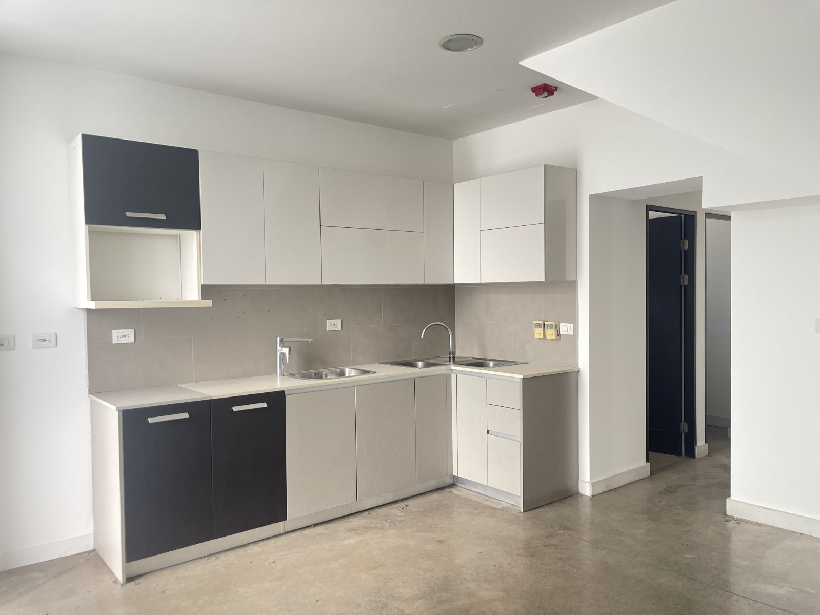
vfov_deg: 54.9
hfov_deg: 69.4
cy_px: 308
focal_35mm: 25
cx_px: 410
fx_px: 592
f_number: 1.6
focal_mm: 5.1
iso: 200
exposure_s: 1/60
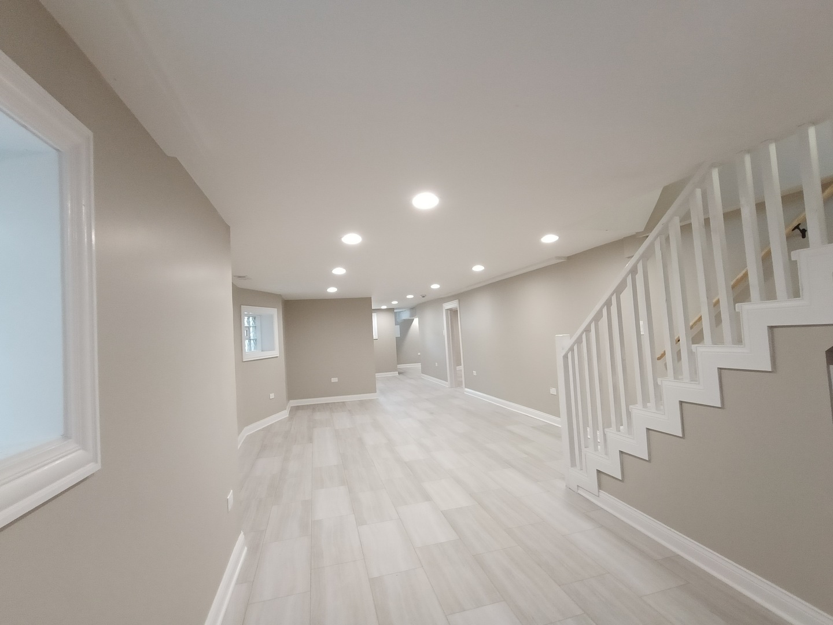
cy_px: 312
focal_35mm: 16
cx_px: 416
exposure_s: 1/60
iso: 400
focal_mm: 1.68
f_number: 2.2
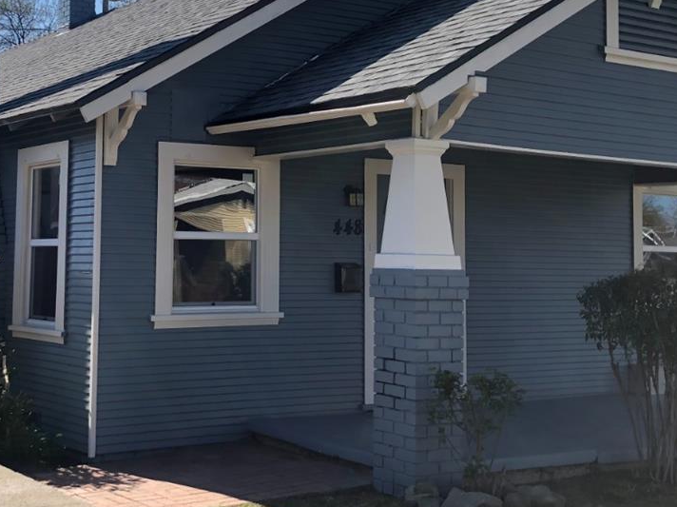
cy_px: 182
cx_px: 216
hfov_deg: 32.4
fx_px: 1153
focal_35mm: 59
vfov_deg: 24.7
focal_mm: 3.99
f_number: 1.8
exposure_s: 1/873
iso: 20
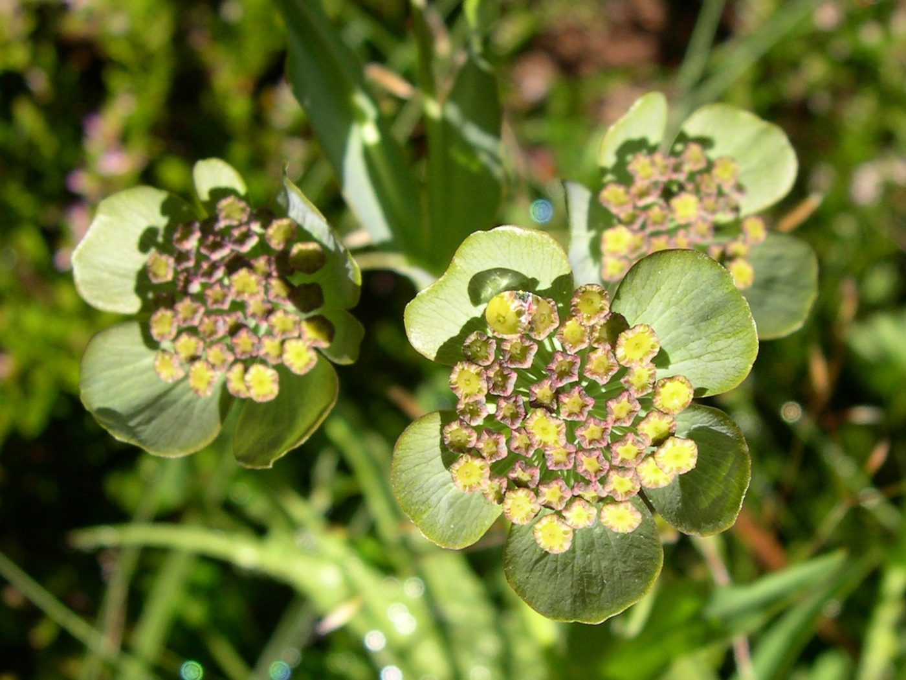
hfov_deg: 49.0
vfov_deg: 37.7
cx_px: 453
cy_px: 340
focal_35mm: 38
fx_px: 995
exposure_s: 1/123
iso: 100
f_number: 7.6
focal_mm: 8
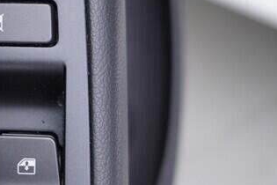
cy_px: 67
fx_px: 900
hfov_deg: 17.1
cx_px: 6
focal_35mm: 117
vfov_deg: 11.7
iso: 125
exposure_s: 1/40
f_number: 2.8
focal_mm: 24
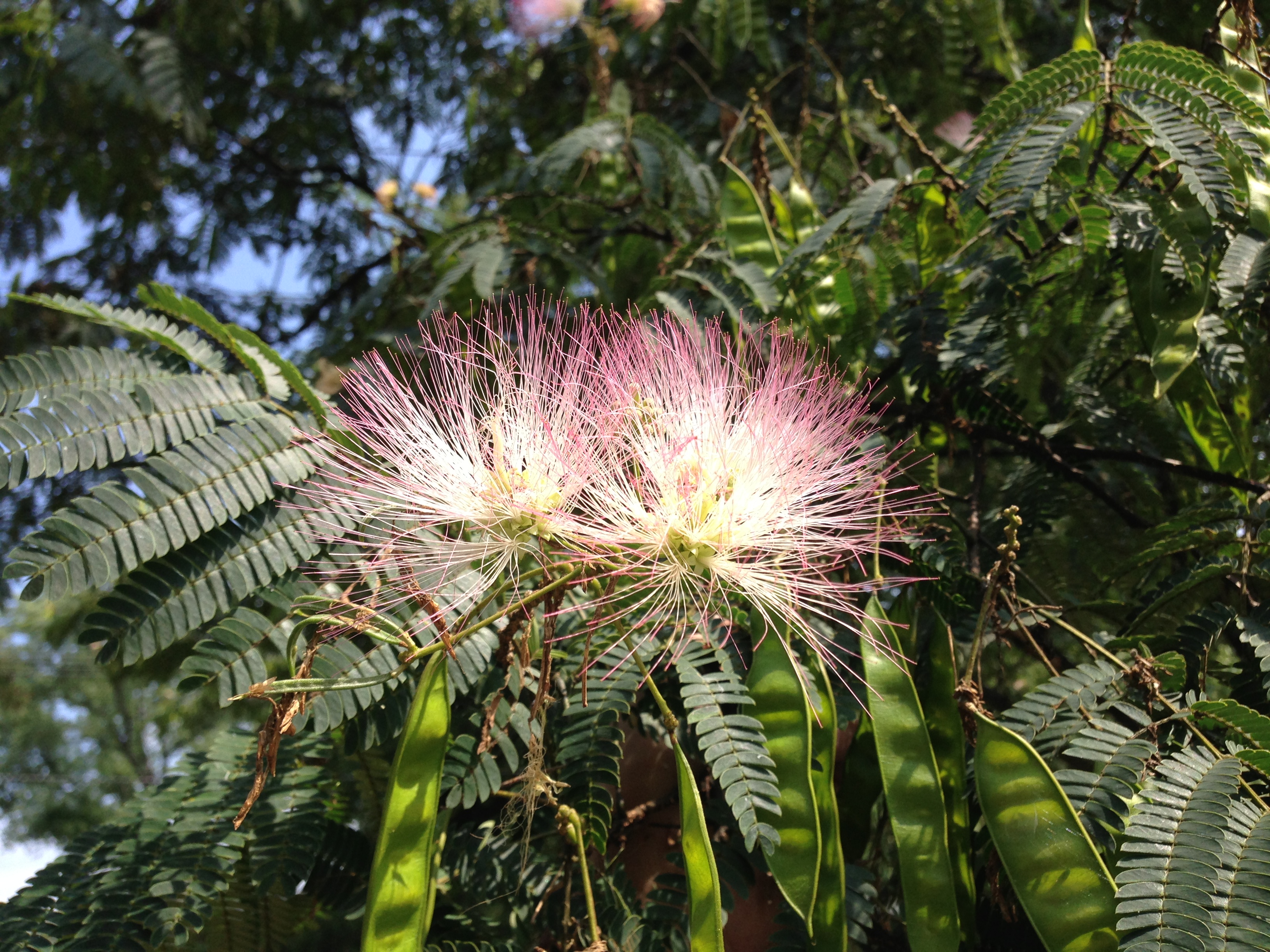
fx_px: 1211
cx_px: 635
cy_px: 476
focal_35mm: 33
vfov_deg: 42.9
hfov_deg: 55.4
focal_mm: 4.13
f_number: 2.4
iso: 50
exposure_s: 1/861
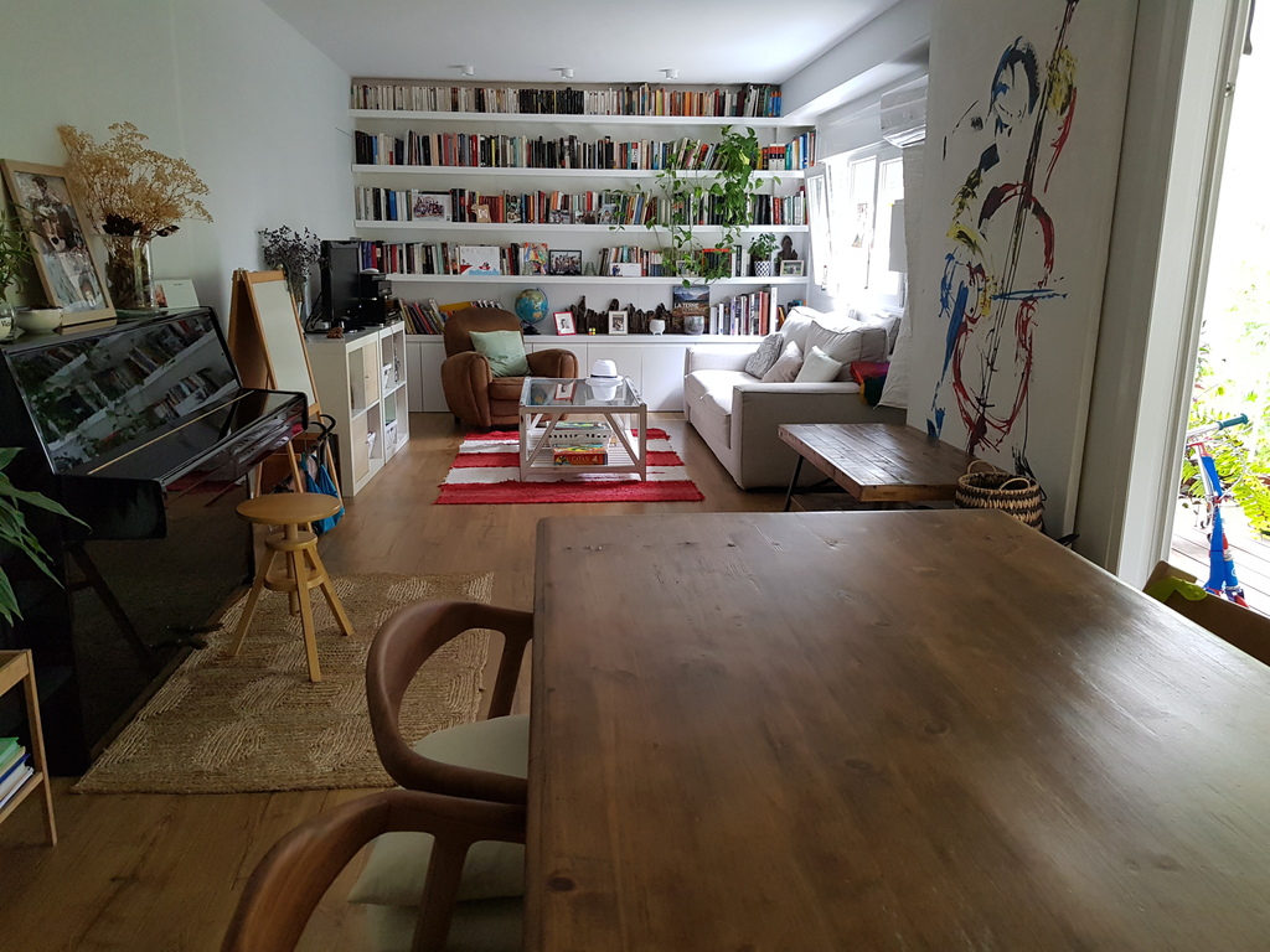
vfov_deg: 53.1
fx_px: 954
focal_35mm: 26
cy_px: 476
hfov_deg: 67.3
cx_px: 635
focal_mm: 4.2
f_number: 1.7
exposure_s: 1/33
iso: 160
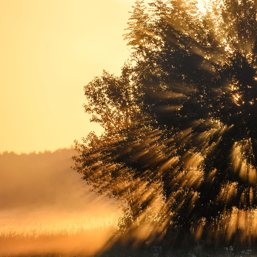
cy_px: 137
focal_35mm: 560
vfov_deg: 3.1
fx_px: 4704
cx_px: 230
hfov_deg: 3.1
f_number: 5.6
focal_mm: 330
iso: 100
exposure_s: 1/640
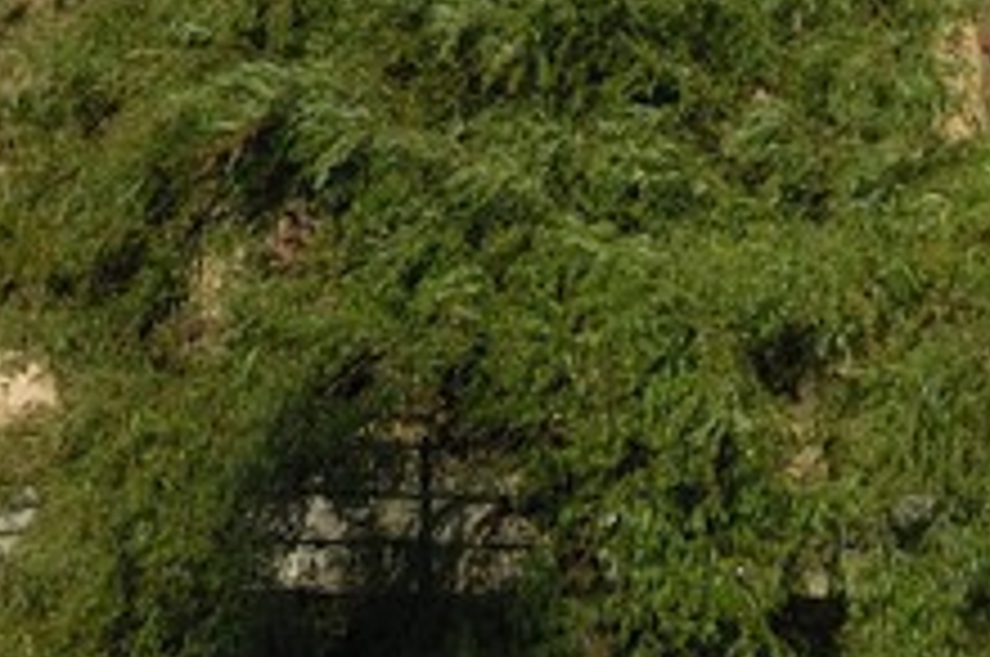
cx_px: -1584
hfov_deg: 3.7
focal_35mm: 545
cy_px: -1040
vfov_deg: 2.5
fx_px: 14965
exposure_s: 1/200
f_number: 11
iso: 100
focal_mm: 50
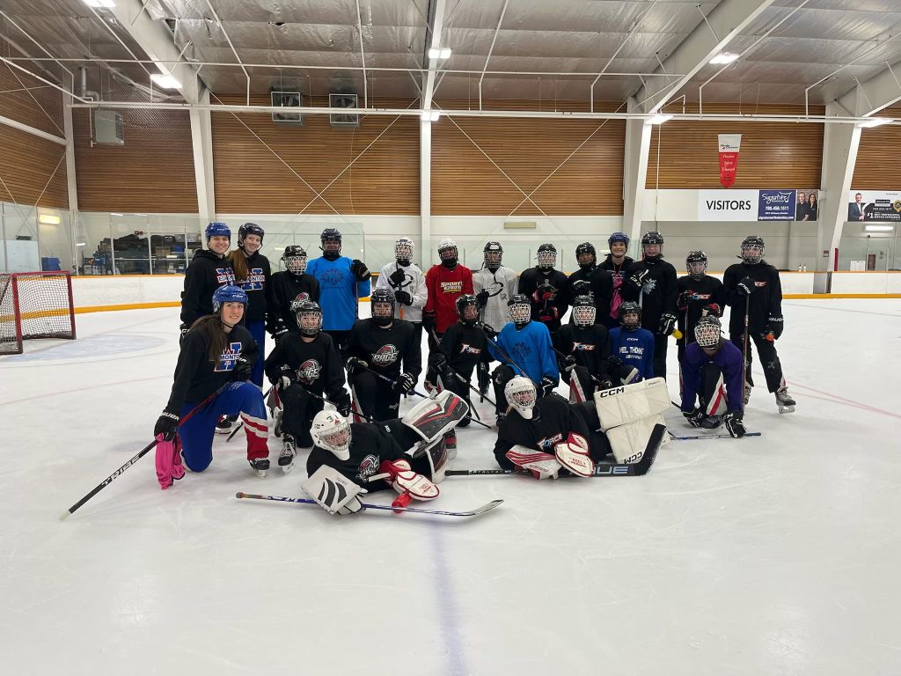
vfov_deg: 53.1
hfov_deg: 67.3
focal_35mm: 26
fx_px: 677
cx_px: 450
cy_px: 338
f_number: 1.6
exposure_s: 1/120
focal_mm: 5.1
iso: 100
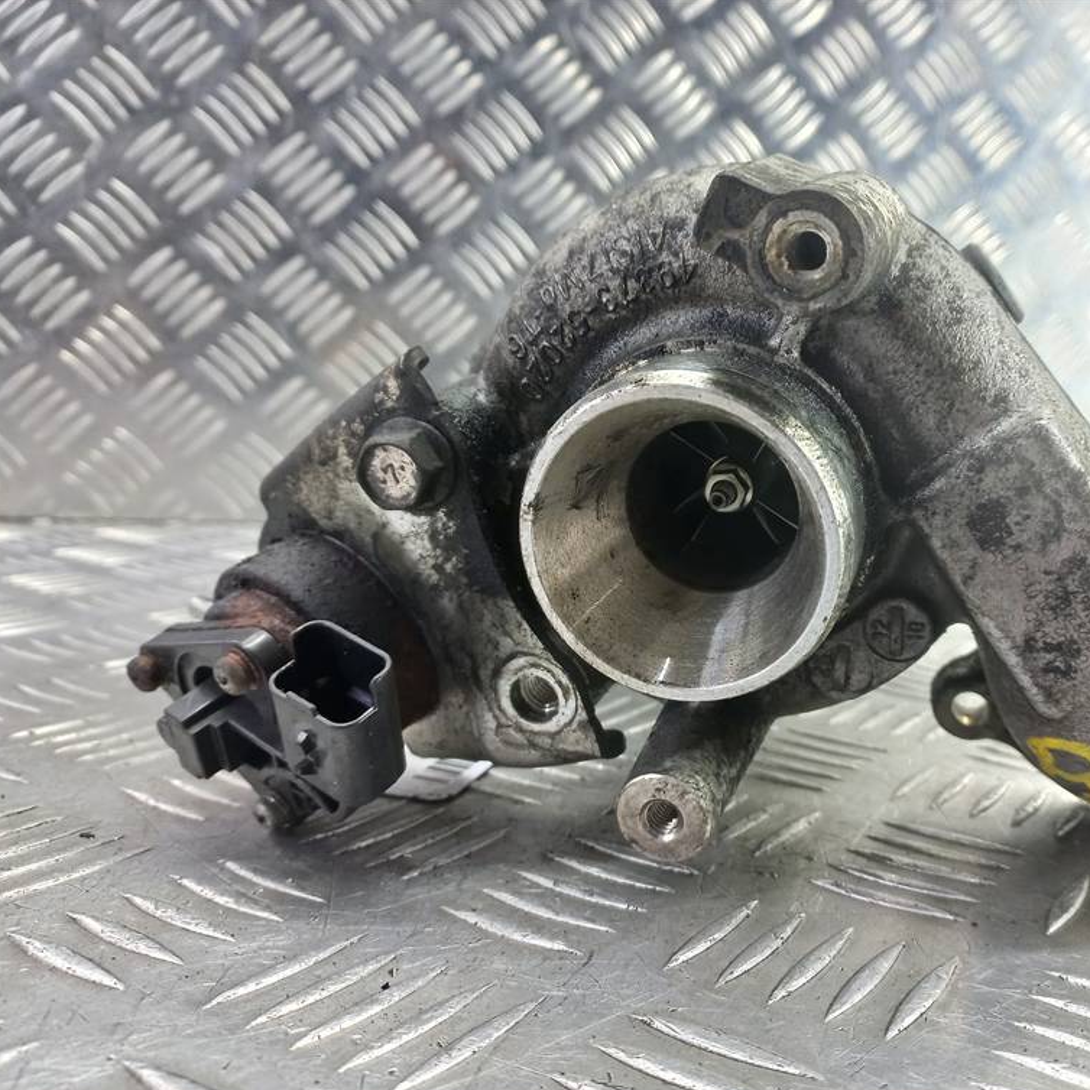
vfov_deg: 54.0
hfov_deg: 53.2
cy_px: 551
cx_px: 703
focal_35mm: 30
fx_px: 1069
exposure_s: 1/50
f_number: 1.8
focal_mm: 4.6
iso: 200
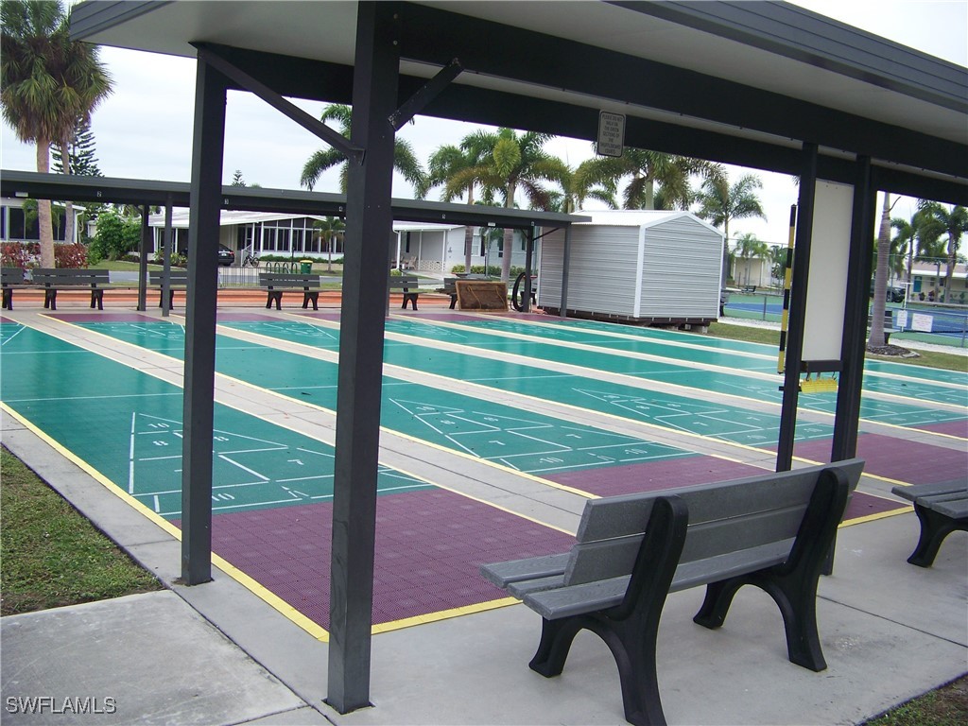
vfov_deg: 39.7
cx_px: 484
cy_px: 363
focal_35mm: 36
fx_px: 1007
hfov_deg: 51.4
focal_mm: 5.85
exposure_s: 1/50
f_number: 2.8
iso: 64
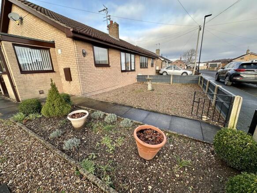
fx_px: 104
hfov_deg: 102.1
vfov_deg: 85.7
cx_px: 128
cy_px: 96
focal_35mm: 14
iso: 40
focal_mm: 2.22
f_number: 2.2
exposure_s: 1/344
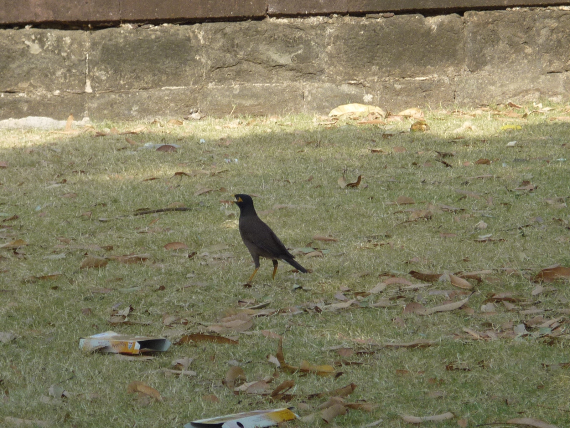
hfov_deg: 8.4
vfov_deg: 6.3
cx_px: 285
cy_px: 214
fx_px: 3903
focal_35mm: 237
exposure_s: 1/160
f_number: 5.9
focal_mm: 22
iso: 80
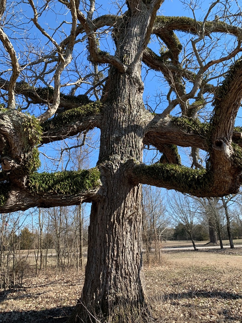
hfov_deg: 53.1
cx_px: 121
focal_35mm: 26
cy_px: 162
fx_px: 242
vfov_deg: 67.3
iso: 25
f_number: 1.8
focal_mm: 4.25
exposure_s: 1/802
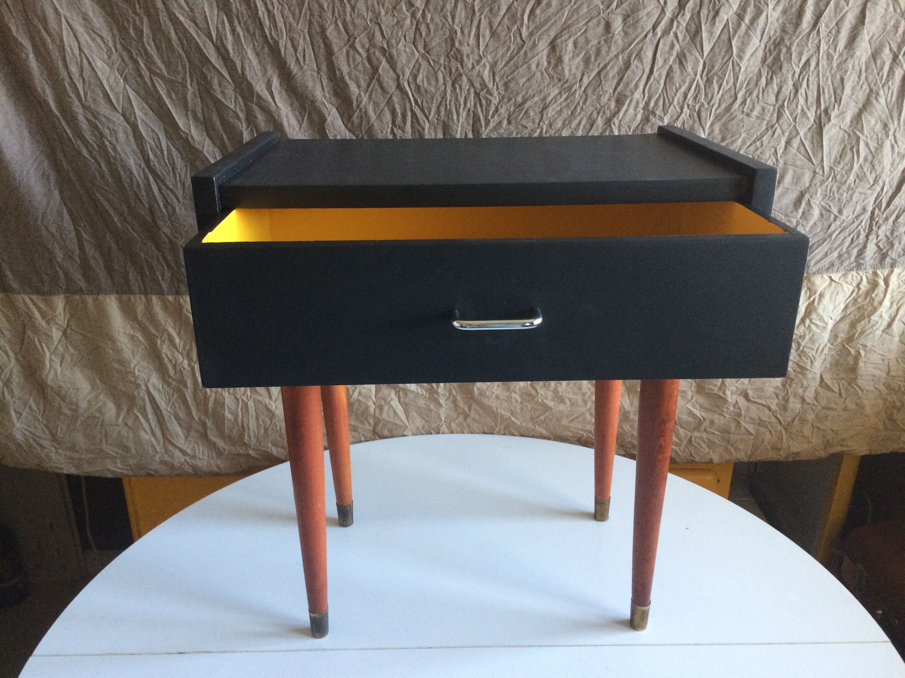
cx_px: 452
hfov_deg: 61.7
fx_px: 758
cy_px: 339
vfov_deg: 48.2
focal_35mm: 29
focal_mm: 4.15
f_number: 2.2
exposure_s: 1/33
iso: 200
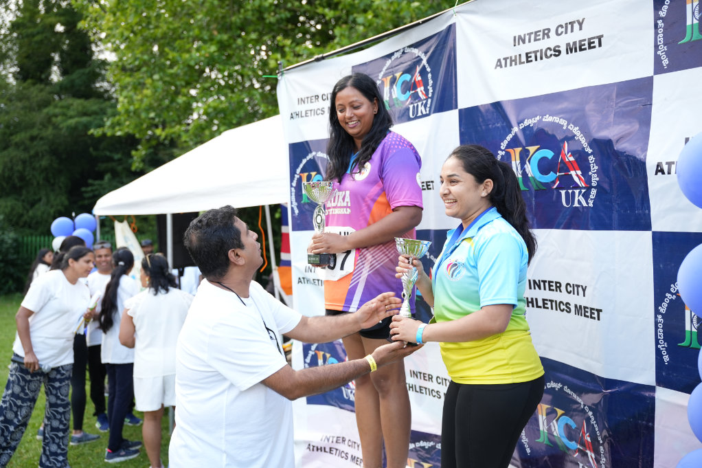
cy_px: 234
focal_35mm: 35
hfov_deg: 54.4
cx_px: 351
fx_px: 682
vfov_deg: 37.8
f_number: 2.8
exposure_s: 1/250
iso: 250
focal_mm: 35
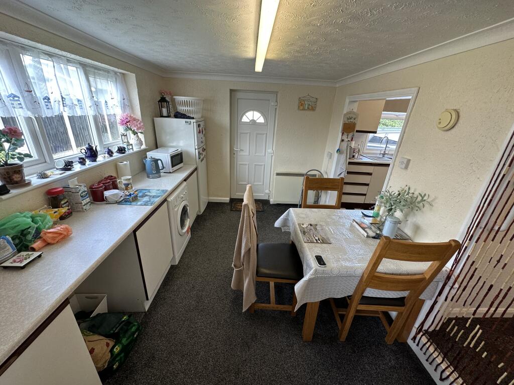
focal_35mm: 14
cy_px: 192
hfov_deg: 102.1
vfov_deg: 85.7
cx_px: 257
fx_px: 208
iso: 100
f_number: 2.2
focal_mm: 2.22
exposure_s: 1/100
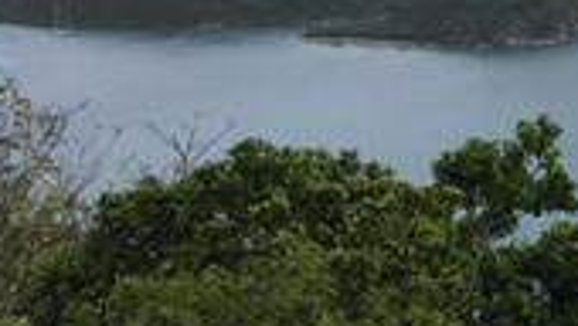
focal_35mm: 119
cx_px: 1064
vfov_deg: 10.1
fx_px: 1826
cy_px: -61
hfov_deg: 15.3
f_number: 2.2
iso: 25
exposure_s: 1/2198
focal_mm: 4.15
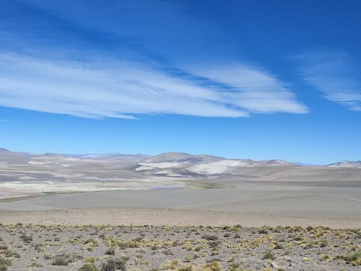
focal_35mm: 25
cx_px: 180
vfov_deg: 54.9
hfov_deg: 69.4
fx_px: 261
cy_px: 136
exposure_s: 1/765
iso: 50
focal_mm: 6.04
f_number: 1.9
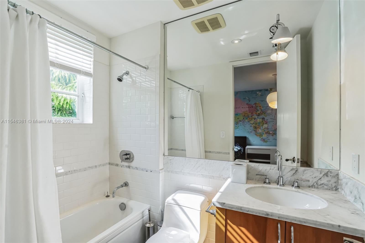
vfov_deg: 73.7
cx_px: 182
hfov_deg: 96.7
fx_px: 162
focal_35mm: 16
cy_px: 122
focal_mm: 16
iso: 400
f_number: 8
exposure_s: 1/80
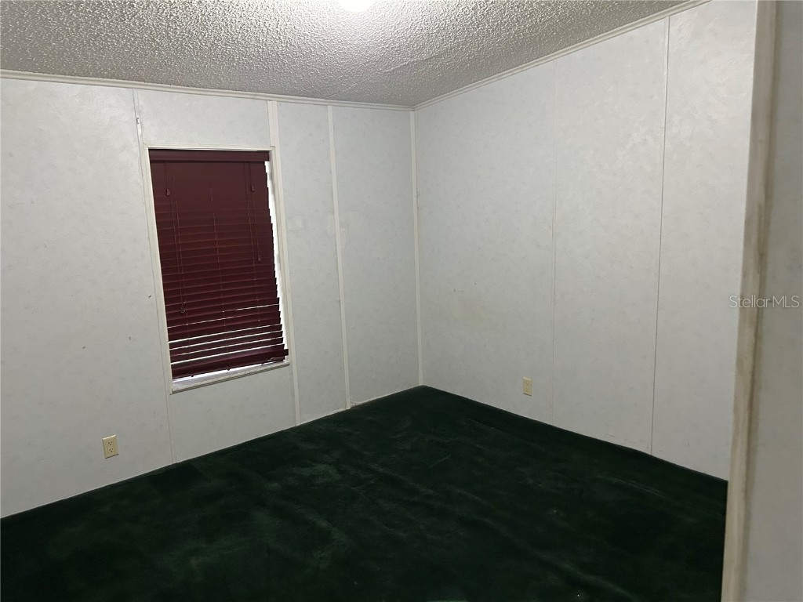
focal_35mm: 26
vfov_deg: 53.1
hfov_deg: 67.3
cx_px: 402
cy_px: 301
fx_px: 603
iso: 320
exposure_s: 1/60
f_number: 1.5
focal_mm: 5.7
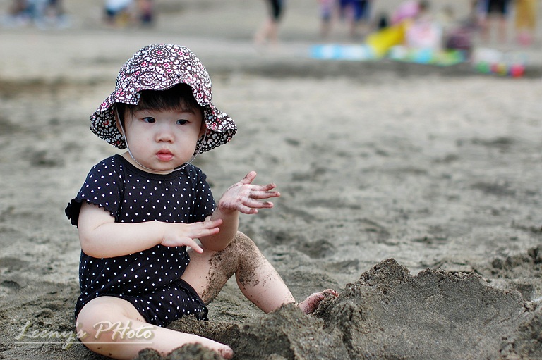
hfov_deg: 27.0
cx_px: 271
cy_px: 180
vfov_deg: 18.2
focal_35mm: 75
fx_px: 1128
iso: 200
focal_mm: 50
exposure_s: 1/1600
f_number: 2
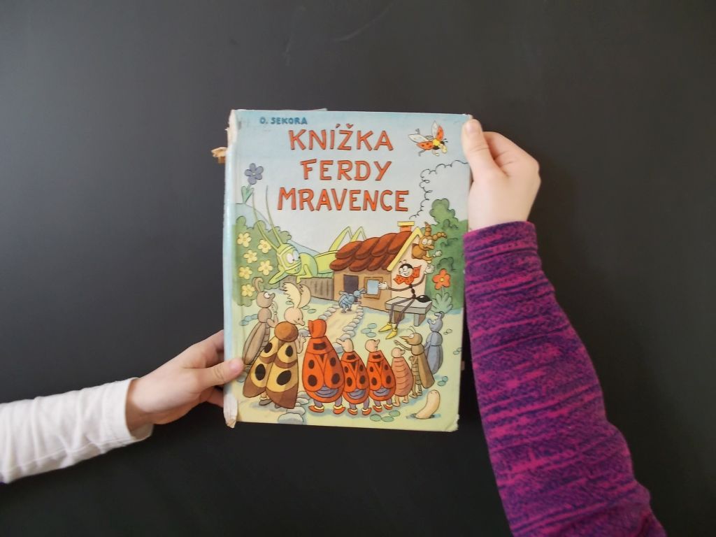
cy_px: 268
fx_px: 538
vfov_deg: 53.1
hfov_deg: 67.3
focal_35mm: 26
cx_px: 358
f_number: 3.2
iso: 200
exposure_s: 1/8
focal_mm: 4.6
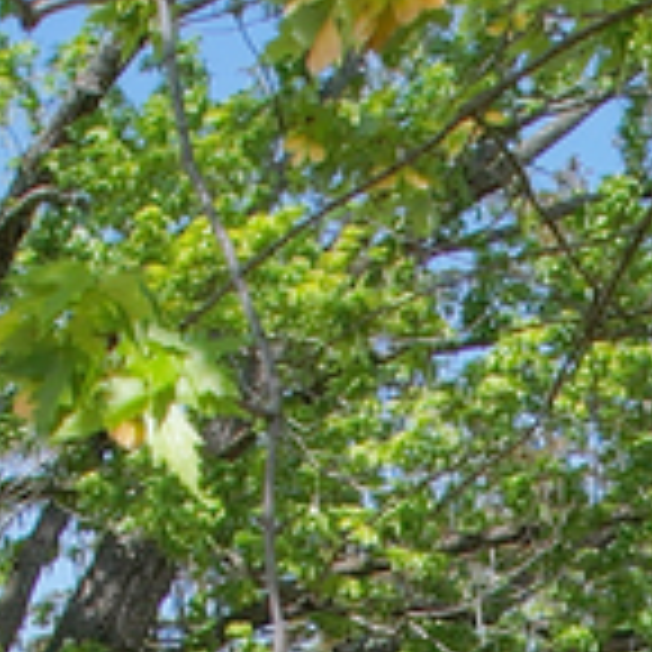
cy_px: 2230
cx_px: 1326
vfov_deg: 7.1
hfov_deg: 8.0
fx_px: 4454
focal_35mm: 209
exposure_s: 1/350
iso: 100
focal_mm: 8.38
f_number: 2.8
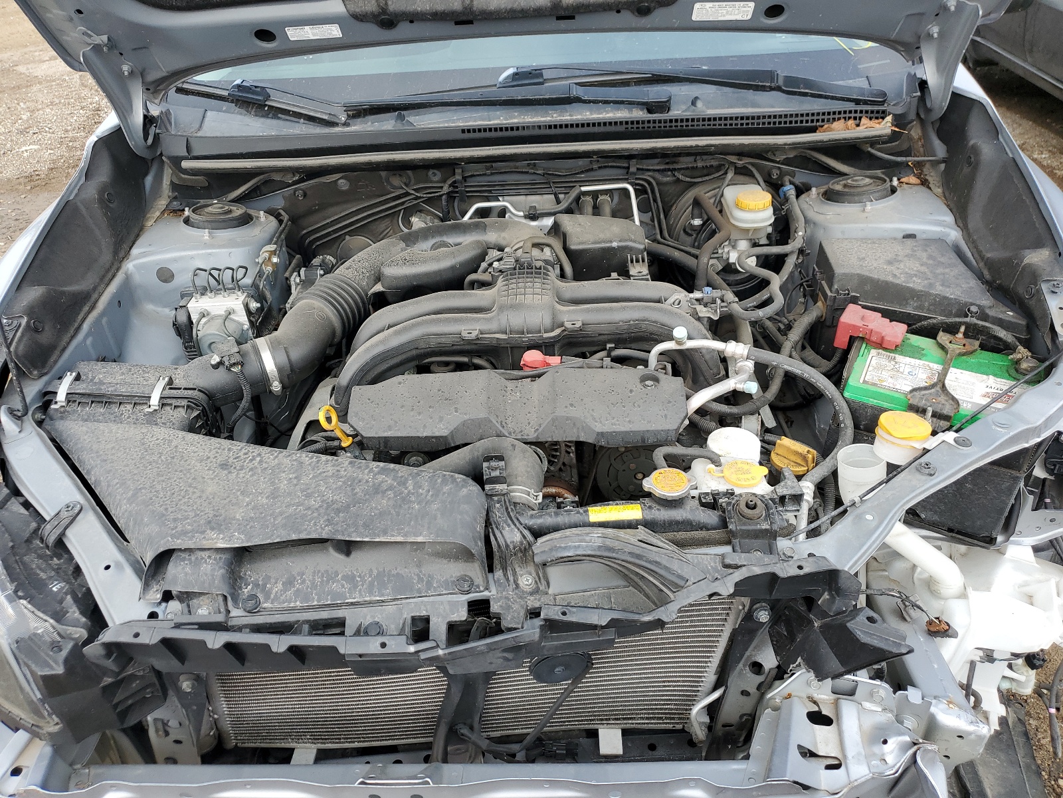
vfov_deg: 53.1
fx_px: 798
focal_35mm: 26
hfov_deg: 67.3
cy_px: 399
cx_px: 532
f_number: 1.5
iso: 50
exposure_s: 1/769
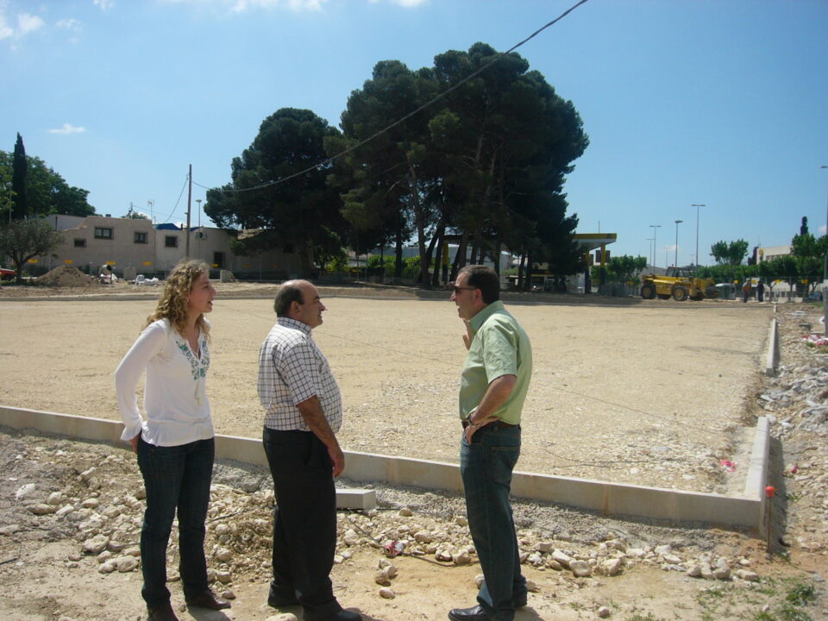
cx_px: 414
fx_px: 837
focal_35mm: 35
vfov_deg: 40.7
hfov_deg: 52.6
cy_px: 310
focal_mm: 5.8
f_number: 8
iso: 50
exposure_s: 1/200
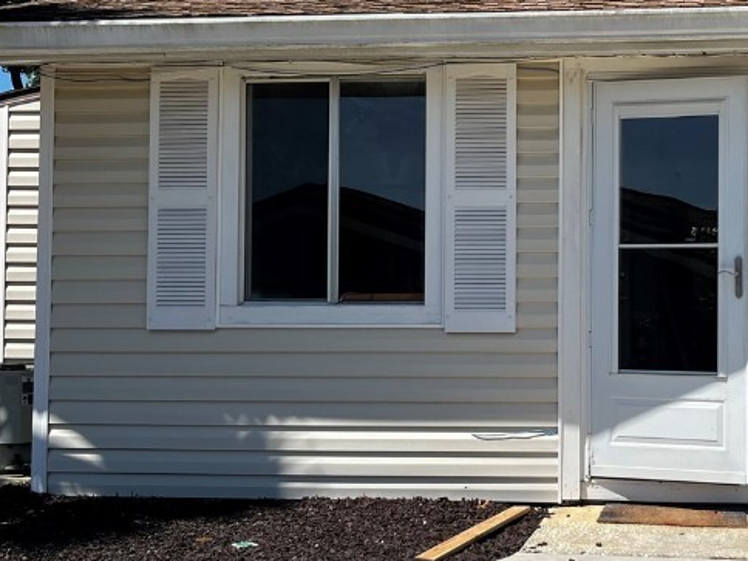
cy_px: 257
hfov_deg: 34.1
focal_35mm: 55
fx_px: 1188
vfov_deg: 26.5
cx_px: 573
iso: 50
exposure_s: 1/3413
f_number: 1.6
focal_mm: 5.1
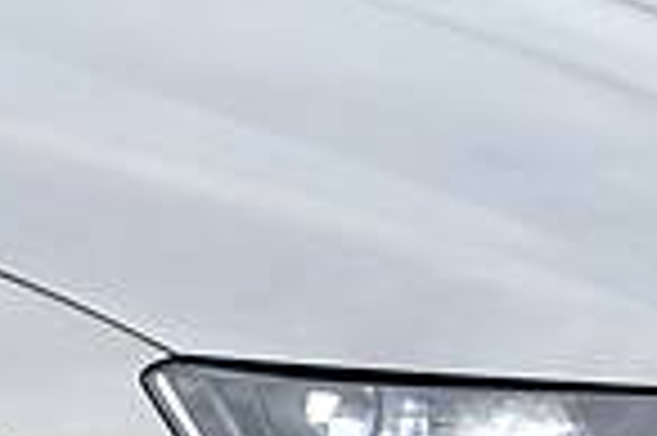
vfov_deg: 9.2
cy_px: 249
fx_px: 2698
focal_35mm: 148
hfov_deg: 13.1
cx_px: -342
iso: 800
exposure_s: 1/400
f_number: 11
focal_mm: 18
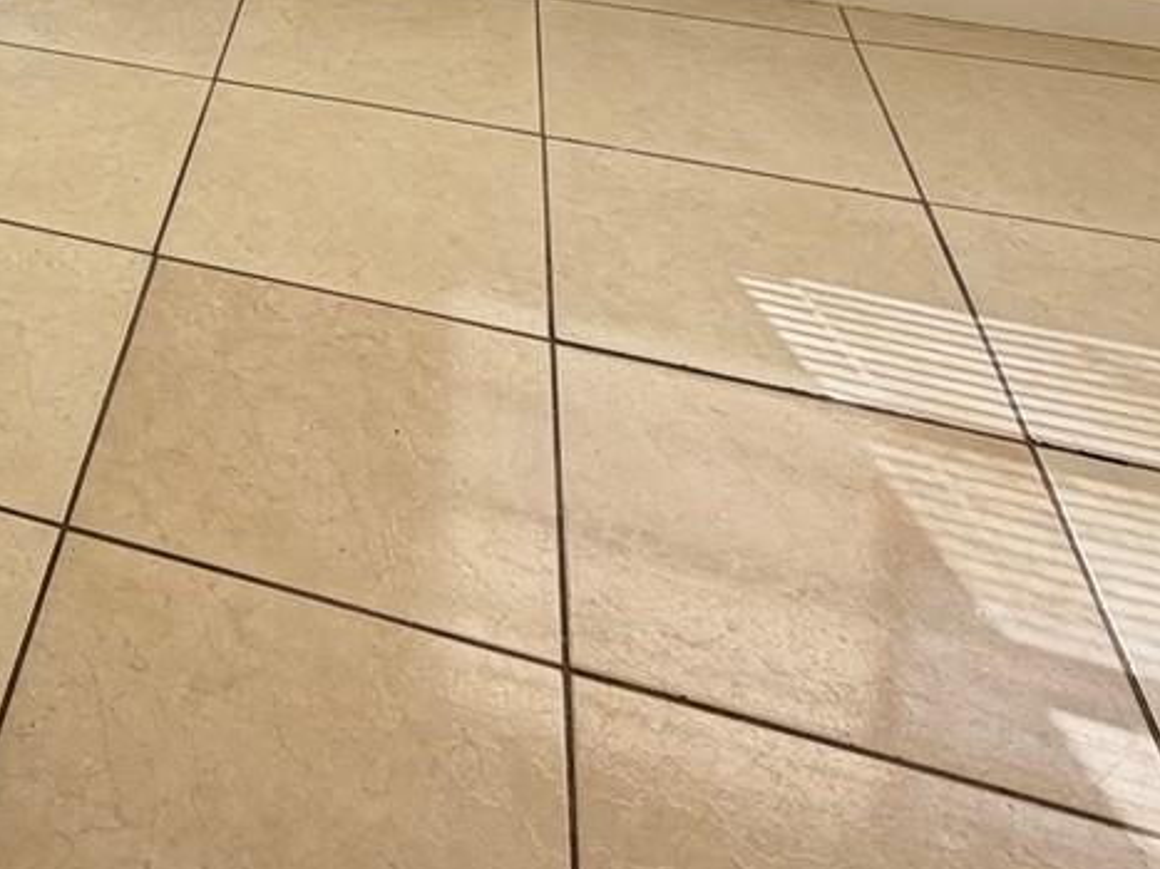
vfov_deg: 24.3
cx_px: -144
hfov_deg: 33.9
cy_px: -405
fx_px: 1608
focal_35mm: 48
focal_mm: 2.22
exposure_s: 1/274
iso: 50
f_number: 2.2
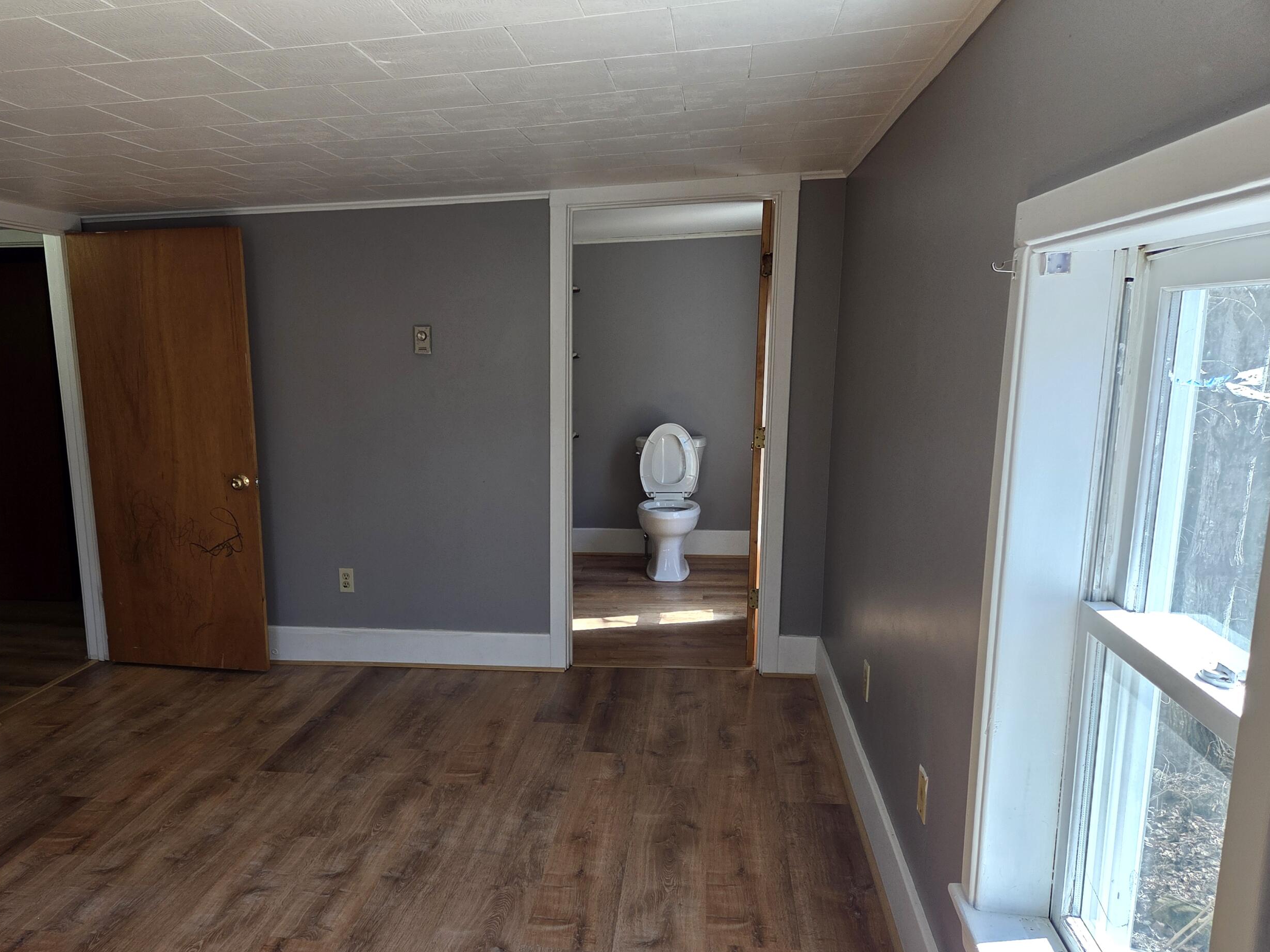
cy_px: 546
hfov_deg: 62.8
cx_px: 502
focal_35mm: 28
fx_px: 1027
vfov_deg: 49.6
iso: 40
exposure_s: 1/120
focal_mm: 5.4
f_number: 1.8
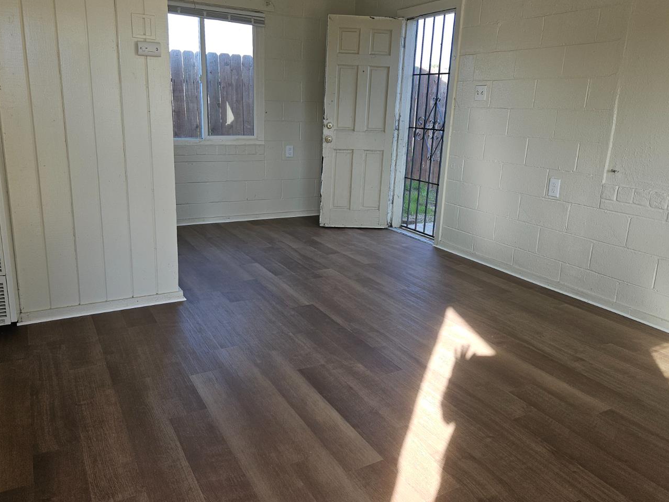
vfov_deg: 51.3
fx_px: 522
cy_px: 227
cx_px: 330
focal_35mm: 27
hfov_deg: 65.3
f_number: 1.8
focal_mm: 5.4
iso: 32
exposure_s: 1/120
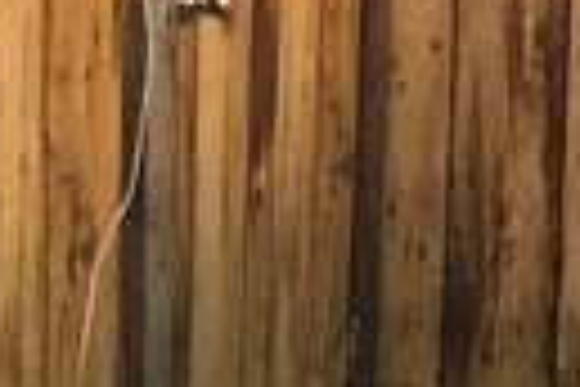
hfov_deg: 7.7
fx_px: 3721
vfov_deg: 5.9
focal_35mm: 231
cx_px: -1209
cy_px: -99
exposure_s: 1/15
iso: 64
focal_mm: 3.99
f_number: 1.8
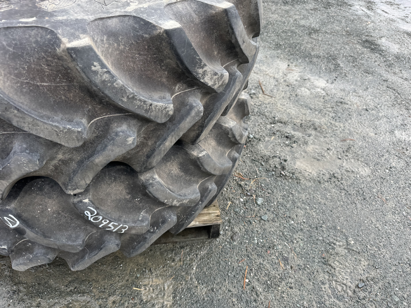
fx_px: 285
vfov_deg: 56.8
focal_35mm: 24
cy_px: 154
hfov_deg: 71.6
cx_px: 206
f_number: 1.78
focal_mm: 6.76
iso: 80
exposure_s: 1/360
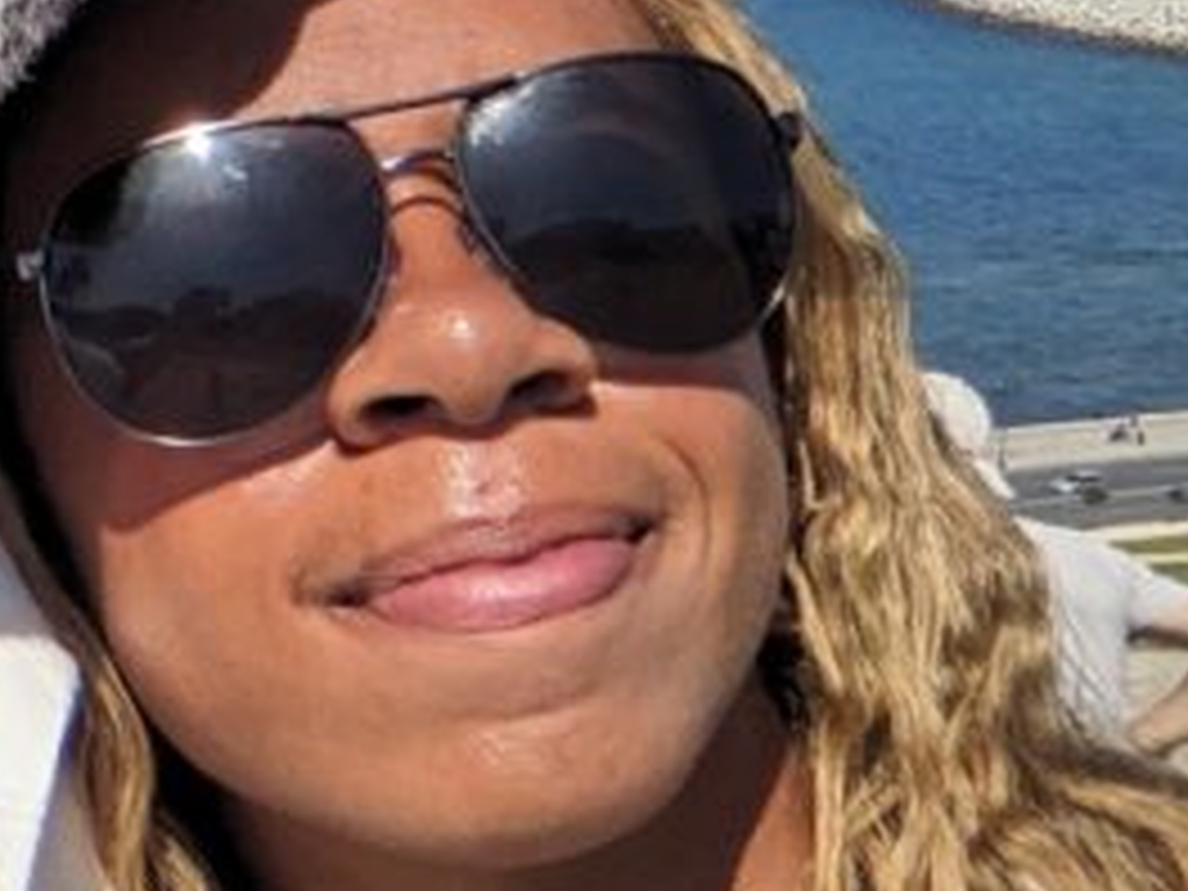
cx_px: -1080
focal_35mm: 93
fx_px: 3192
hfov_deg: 16.7
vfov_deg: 15.0
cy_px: -346
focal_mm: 2.51
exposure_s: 1/3125
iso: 36
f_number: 2
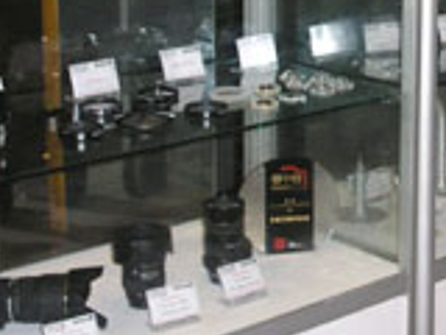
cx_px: 368
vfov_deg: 15.2
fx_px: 1224
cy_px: -22
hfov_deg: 20.4
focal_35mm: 95
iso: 200
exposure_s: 1/45
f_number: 2.8
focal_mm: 7.8
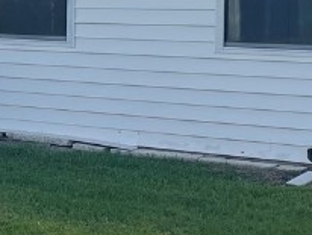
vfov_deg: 11.5
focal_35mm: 129
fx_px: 1164
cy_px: 67
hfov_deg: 15.0
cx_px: 2
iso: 32
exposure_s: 1/6897
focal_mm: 4.2
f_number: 1.6
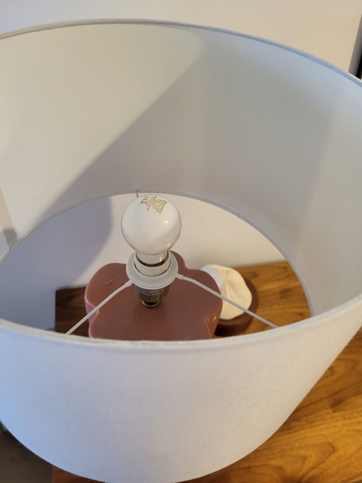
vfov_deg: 67.3
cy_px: 242
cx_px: 181
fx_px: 363
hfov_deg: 53.1
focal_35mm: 26
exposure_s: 1/50
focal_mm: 5.4
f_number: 1.8
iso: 320
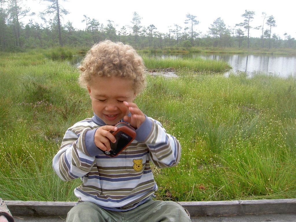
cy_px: 111
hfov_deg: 54.0
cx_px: 148
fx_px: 291
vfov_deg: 41.8
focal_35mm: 34
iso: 50
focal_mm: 5.6
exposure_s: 1/100
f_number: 4.7
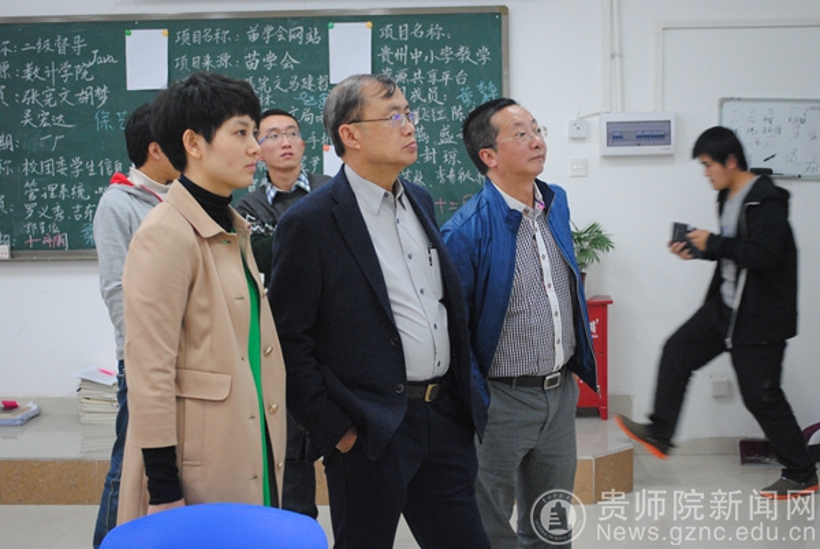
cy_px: 274
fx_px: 1300
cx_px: 410
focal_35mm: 57
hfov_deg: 35.0
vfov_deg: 23.9
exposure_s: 1/30
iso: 1000
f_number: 5
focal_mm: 38
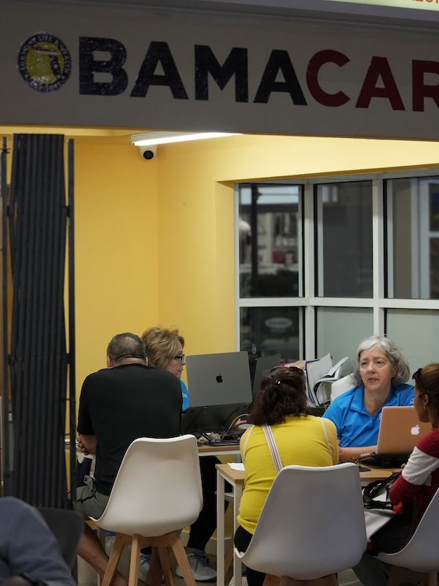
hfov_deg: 14.4
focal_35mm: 103
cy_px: 294
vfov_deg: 19.1
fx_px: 1742
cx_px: 198
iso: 3200
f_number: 2.8
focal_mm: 71
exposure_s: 1/2000
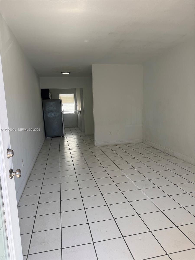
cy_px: 130
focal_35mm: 24
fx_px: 180
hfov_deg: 56.8
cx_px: 98
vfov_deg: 71.6
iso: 80
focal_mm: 6.76
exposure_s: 1/477
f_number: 1.78
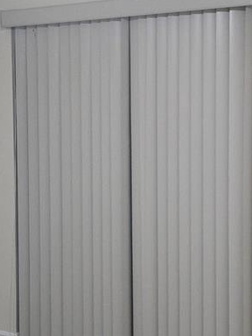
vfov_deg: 27.0
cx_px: 97
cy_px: 155
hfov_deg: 20.4
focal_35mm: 72
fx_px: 698
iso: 800
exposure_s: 1/120
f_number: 1.8
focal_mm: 5.4
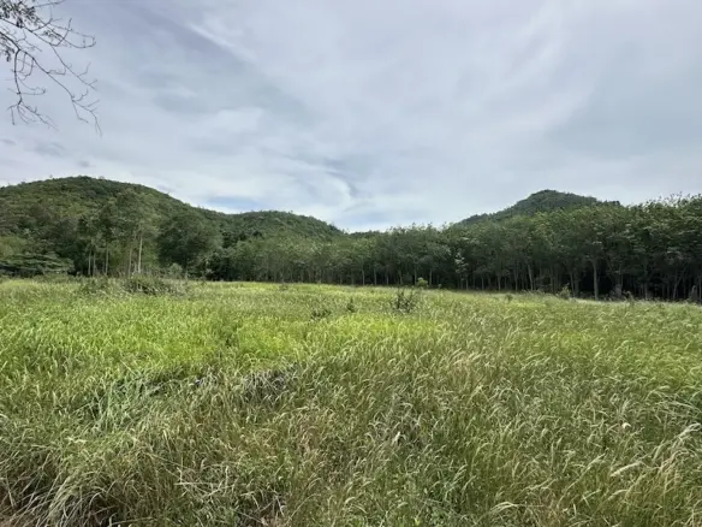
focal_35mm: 14
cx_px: 351
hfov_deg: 102.1
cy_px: 264
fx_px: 284
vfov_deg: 85.7
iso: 50
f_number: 2.2
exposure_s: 1/3610
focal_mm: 2.22
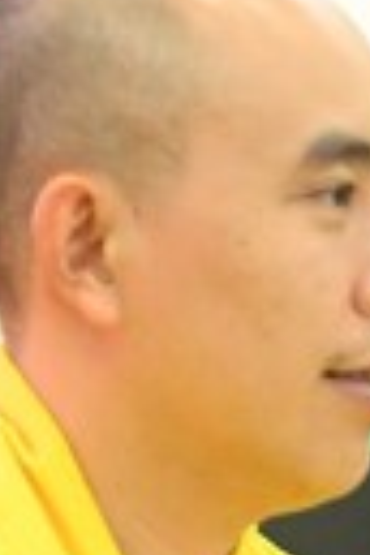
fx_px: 4825
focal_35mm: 313
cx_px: 675
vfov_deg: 6.5
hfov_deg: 4.3
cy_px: 916
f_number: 4
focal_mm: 62
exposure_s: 1/160
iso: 6400
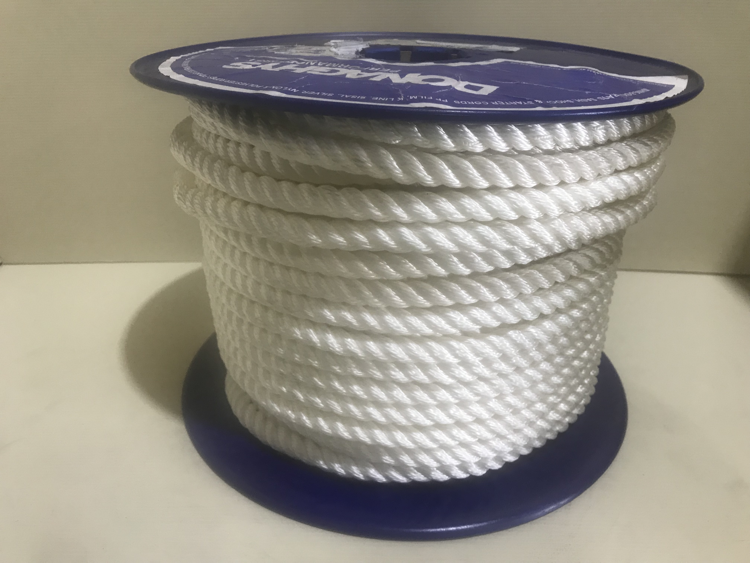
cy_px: 282
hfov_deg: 63.4
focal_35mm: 28
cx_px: 375
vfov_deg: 49.7
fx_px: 607
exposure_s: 1/33
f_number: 1.8
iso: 32
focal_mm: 3.99
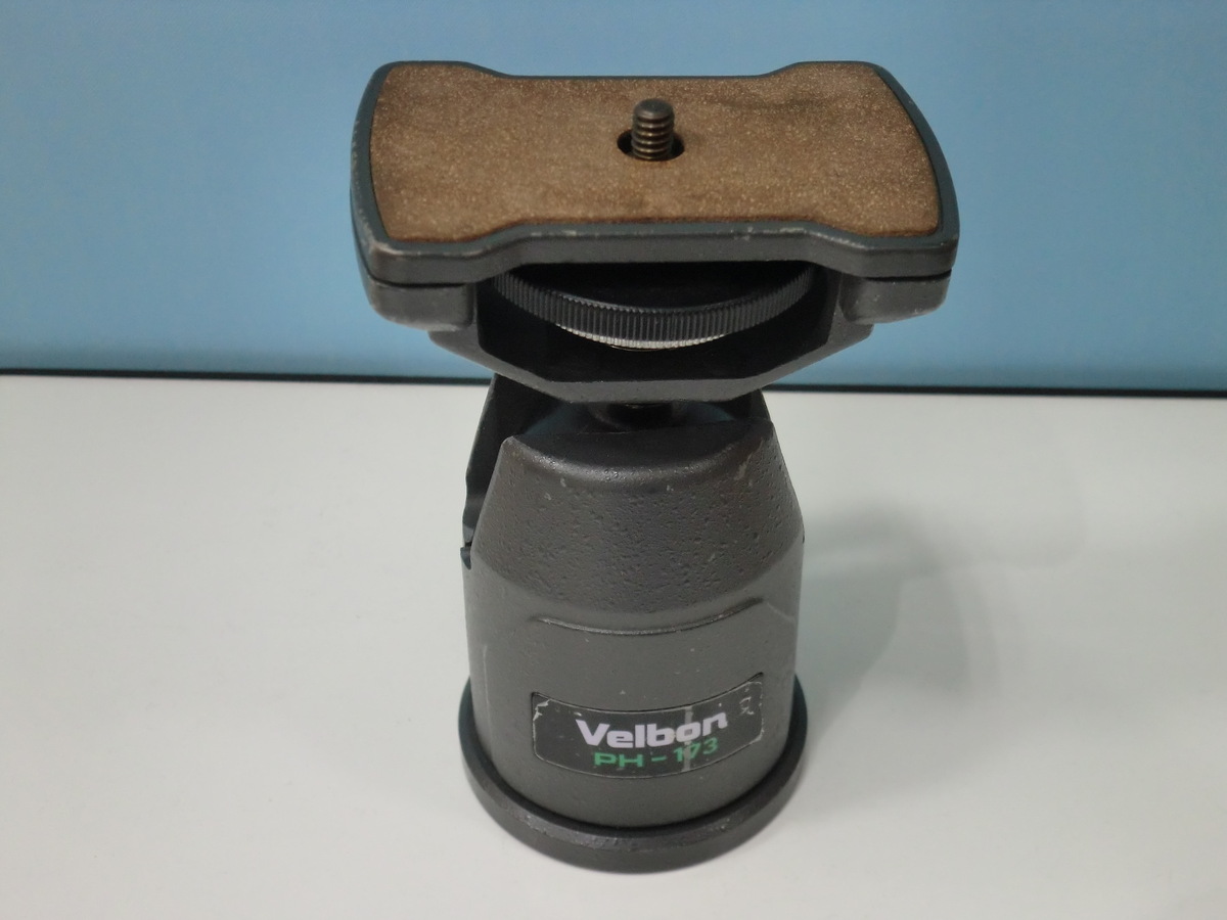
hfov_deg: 40.4
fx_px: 1666
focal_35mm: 47
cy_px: 460
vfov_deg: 30.9
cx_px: 614
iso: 160
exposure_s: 1/60
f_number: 3.4
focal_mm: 8.46
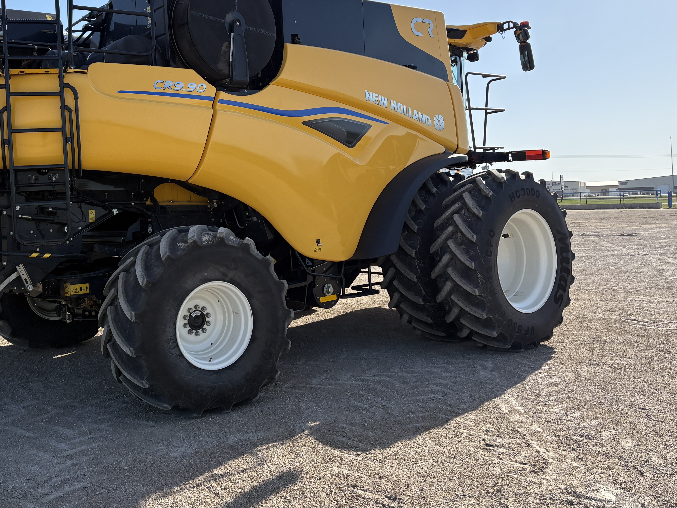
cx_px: 233
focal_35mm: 37
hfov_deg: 49.4
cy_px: 170
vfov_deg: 38.2
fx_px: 724
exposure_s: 1/3448
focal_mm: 5.96
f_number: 1.6
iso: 50
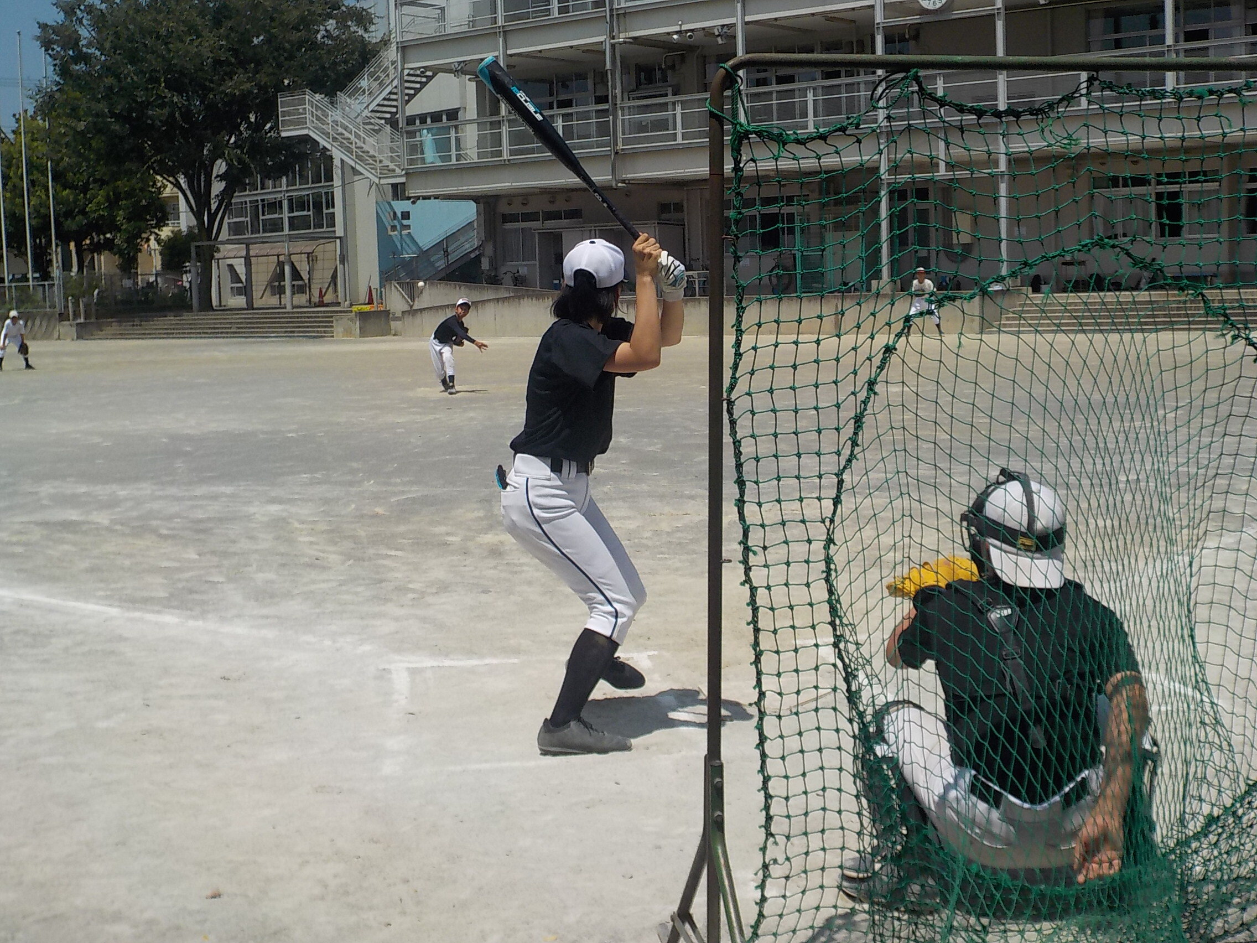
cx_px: 628
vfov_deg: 30.9
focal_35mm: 47
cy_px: 472
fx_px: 1707
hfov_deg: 40.4
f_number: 8.3
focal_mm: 6.4
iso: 125
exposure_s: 1/500
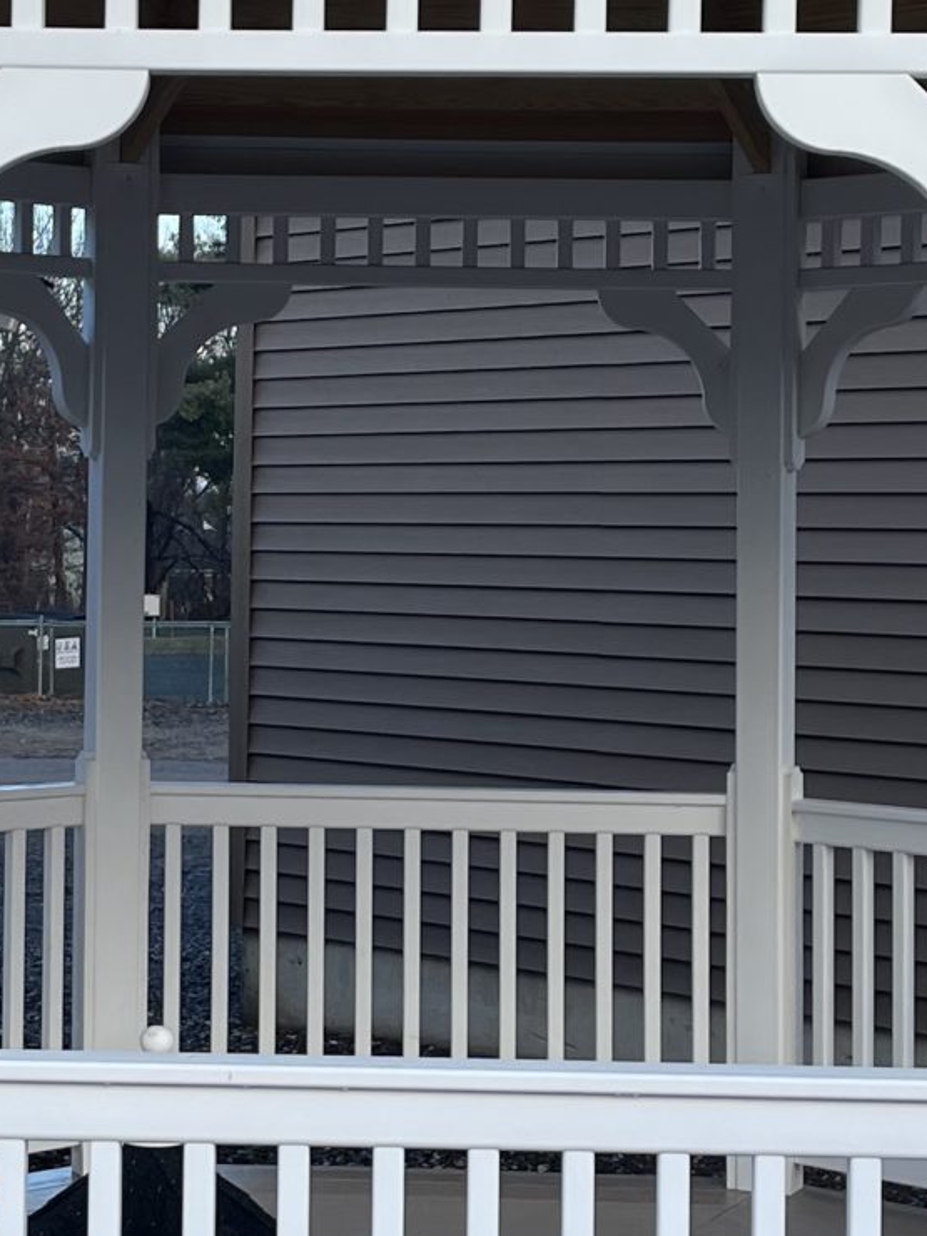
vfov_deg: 21.7
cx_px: 337
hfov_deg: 16.4
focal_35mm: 90
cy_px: 374
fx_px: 3214
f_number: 1.6
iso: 50
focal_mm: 5.1
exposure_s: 1/878
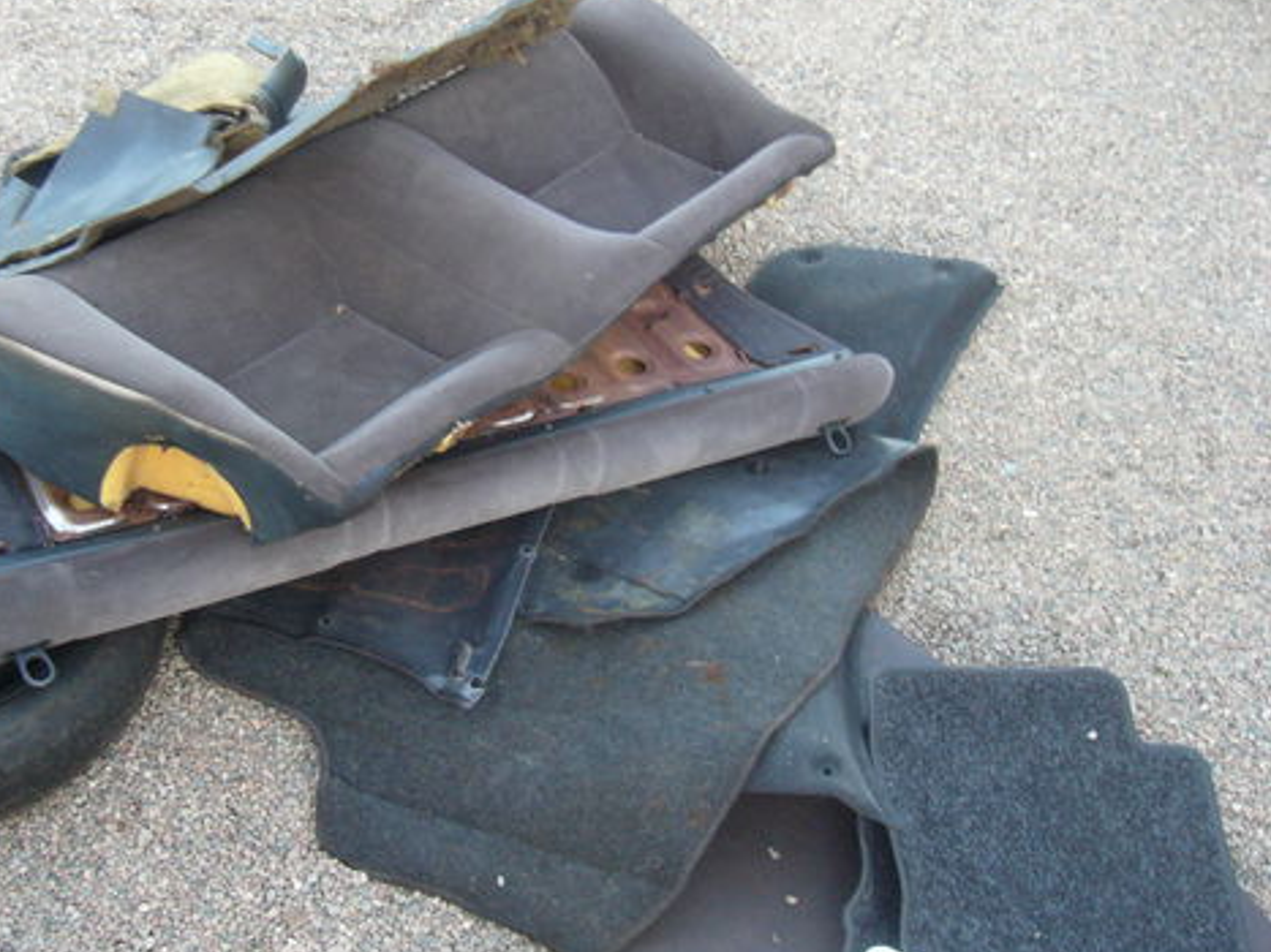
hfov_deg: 39.3
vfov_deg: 30.2
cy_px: 373
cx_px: 446
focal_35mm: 48
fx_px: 1762
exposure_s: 1/8
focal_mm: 5.8
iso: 200
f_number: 2.8
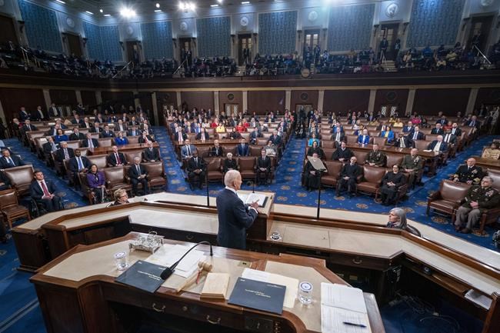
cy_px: 166
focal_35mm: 18
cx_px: 250
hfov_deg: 90.0
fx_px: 250
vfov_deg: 67.4
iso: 3200
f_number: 4.5
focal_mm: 18
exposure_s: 1/160
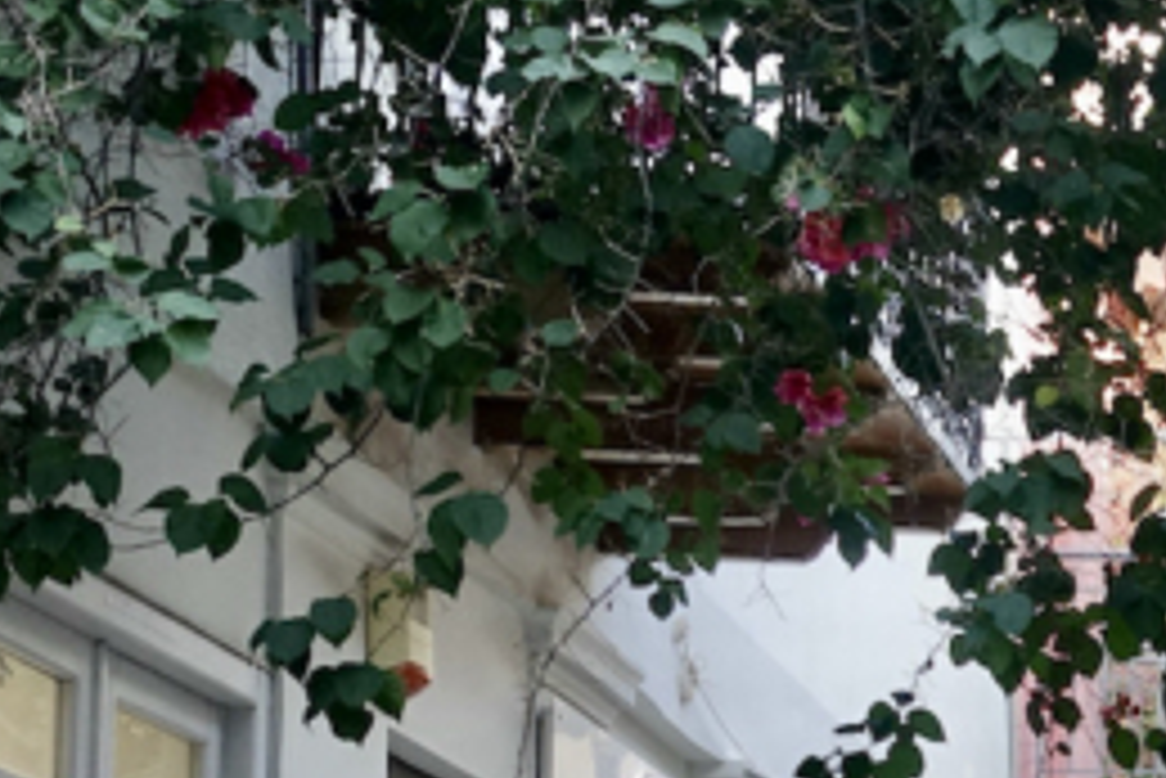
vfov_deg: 10.0
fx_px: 4375
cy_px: 1028
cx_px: 1702
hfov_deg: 14.3
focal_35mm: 135
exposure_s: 1/80
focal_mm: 12.48
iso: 125
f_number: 3.5
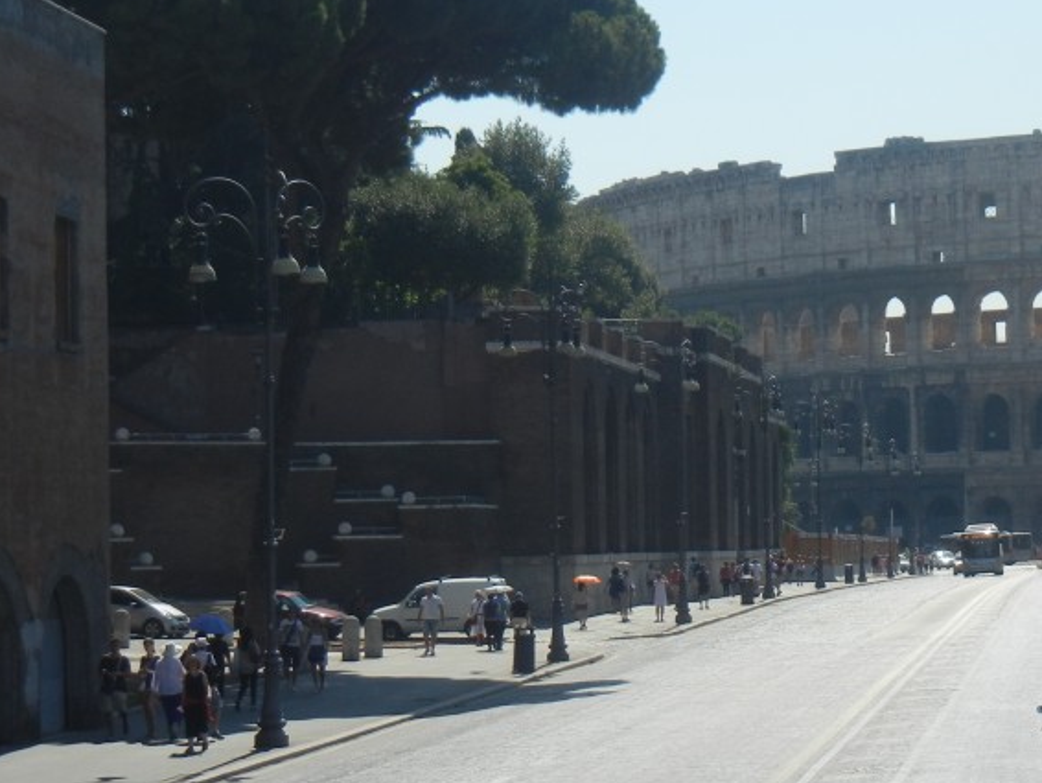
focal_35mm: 123
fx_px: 3704
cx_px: 779
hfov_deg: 15.9
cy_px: 324
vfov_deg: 12.1
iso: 160
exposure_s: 1/345
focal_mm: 12.2
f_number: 8.2
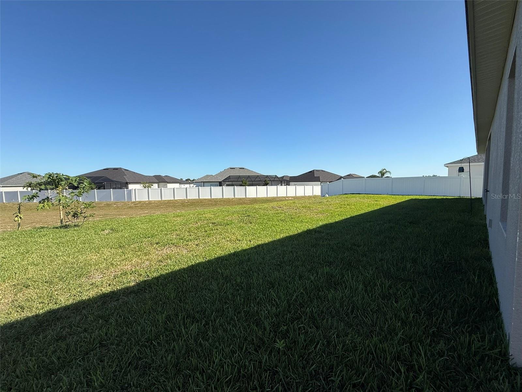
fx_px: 211
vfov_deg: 85.7
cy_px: 196
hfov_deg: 102.1
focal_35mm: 14
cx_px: 261
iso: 50
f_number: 2.2
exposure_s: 1/2092
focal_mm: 2.22
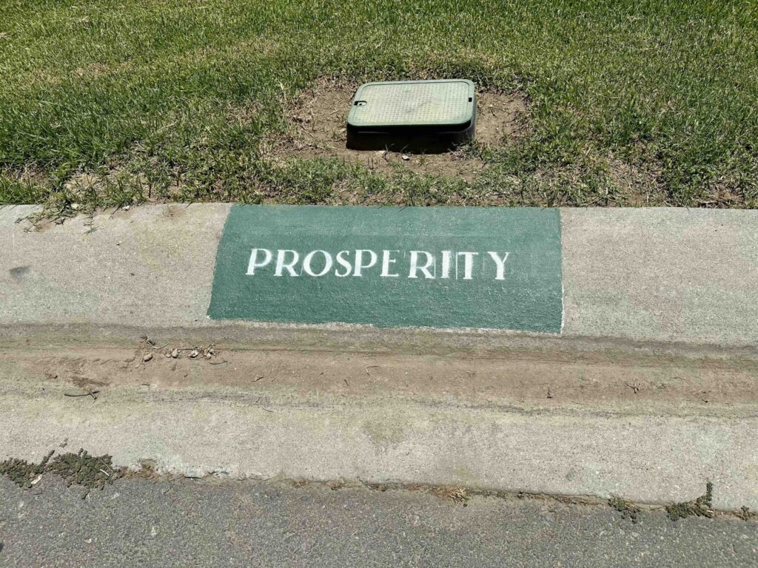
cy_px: 284
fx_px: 526
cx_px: 379
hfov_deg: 71.6
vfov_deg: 56.8
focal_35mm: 24
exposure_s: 1/7576
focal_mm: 6.86
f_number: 1.78
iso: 80
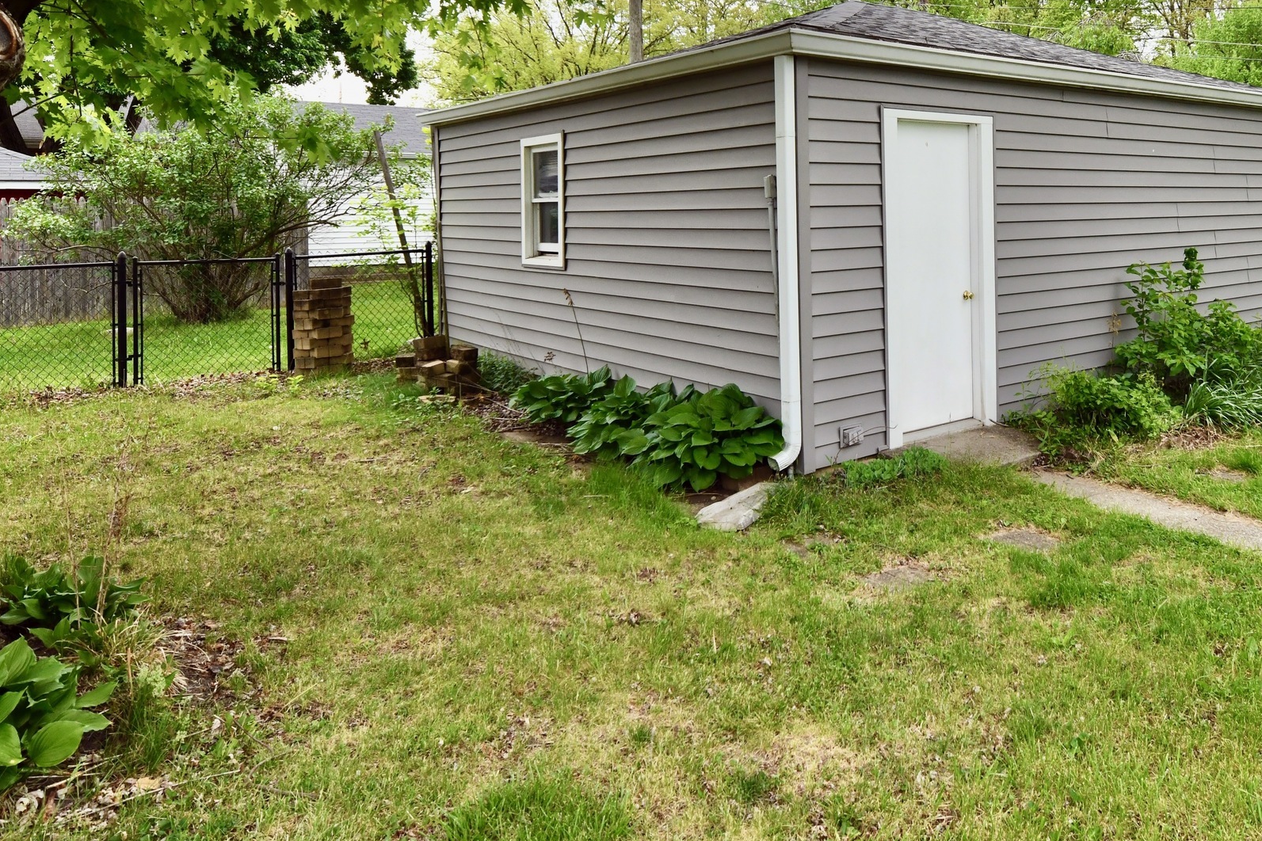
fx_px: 946
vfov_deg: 46.3
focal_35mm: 27
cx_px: 861
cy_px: 215
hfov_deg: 65.3
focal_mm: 14
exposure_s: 1/320
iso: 640
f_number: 9
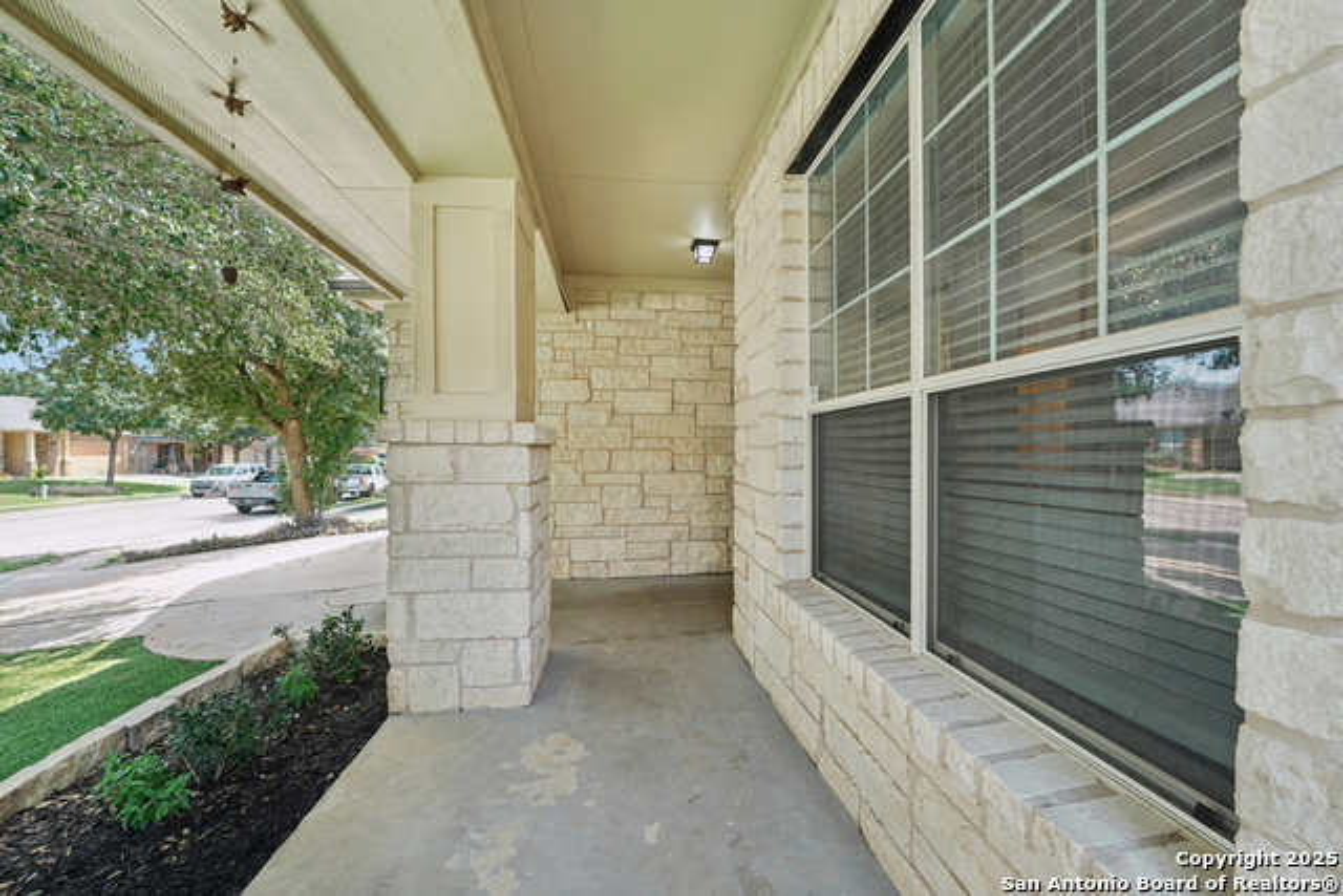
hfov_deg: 104.2
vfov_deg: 81.2
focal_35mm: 14
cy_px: 448
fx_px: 522
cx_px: 672
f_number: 8
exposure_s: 1/13
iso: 100
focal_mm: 14
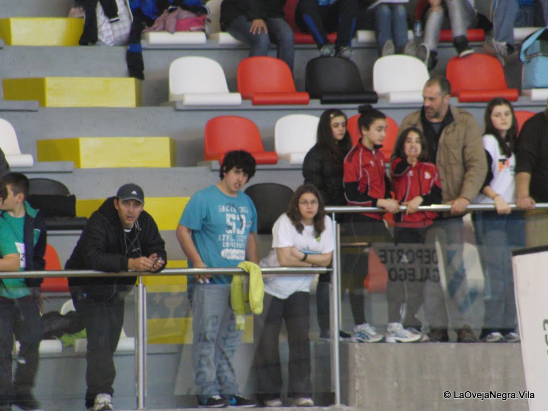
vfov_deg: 2.9
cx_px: 274
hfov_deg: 3.8
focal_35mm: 520
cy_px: 206
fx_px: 8232
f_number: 4.5
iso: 400
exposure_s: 1/40
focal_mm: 92
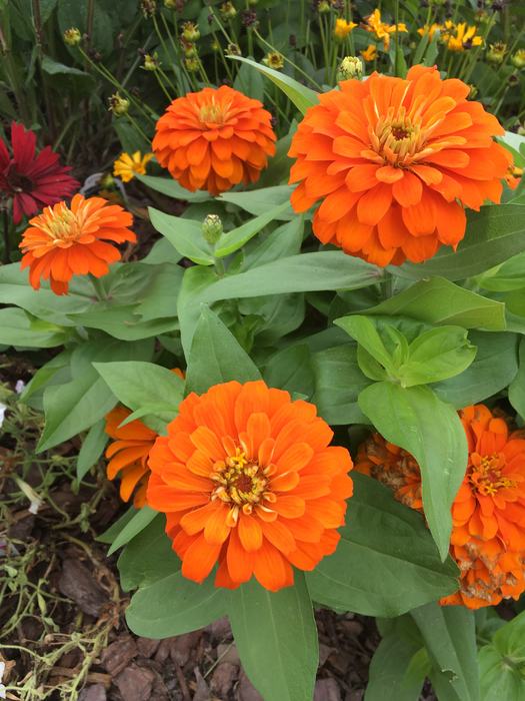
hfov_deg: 48.2
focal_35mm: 29
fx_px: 586
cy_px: 350
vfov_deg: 61.7
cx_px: 262
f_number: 2.2
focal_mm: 4.15
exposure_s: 1/255
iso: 25
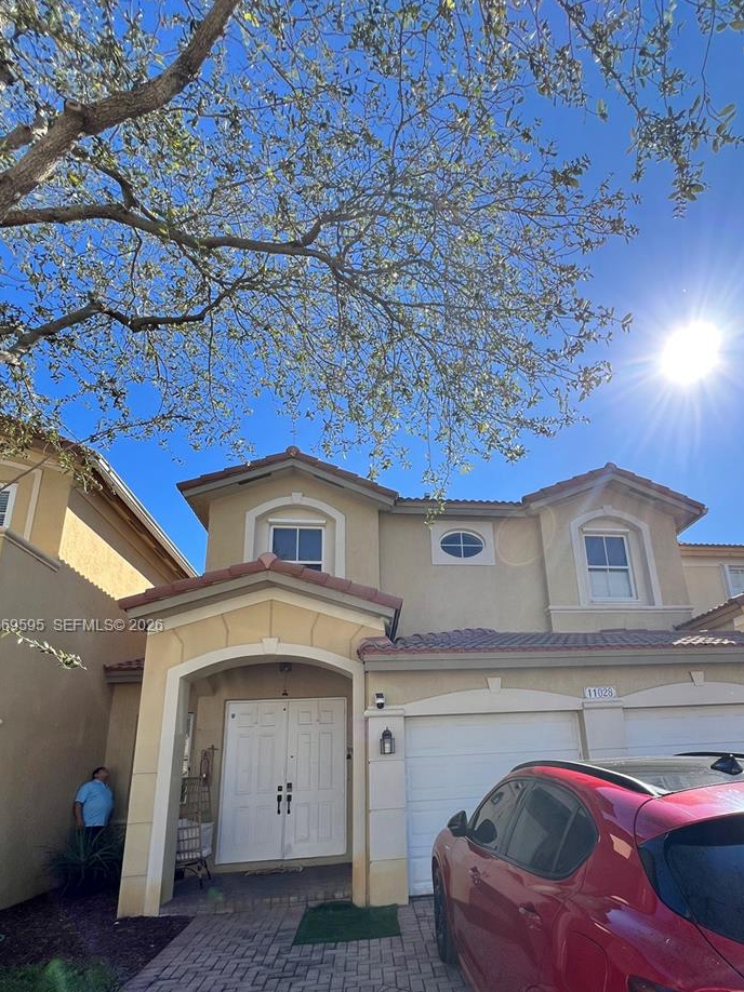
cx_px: 450
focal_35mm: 17
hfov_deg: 73.8
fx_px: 487
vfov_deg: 89.0
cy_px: 627
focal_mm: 1.57
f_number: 1.8
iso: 32
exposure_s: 1/1096
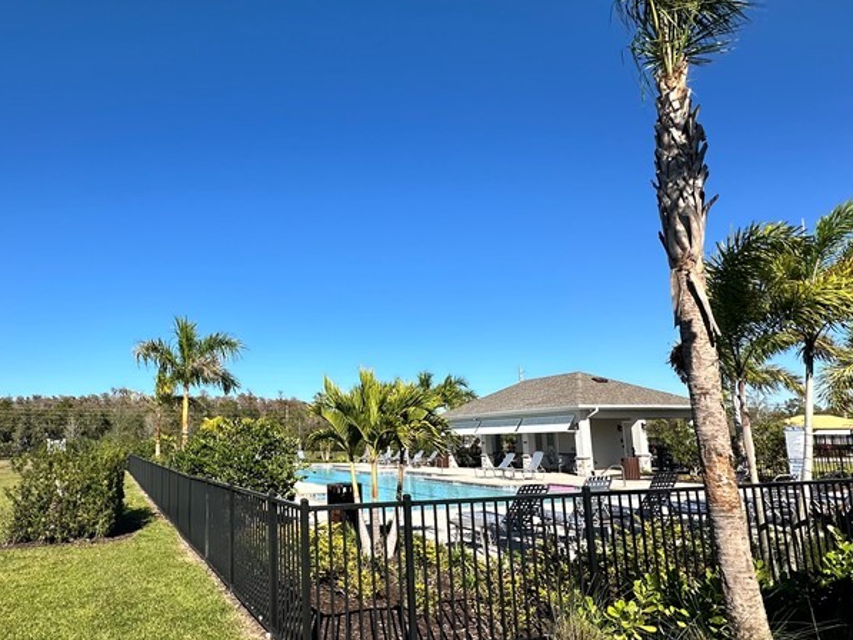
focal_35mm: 24
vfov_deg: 56.7
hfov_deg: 69.7
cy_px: 353
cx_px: 290
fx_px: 592
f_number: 2.2
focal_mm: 2.22
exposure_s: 1/2506
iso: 50
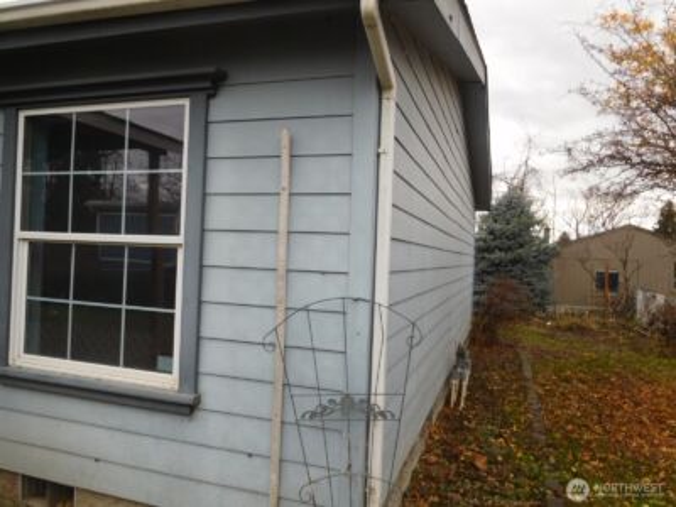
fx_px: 488
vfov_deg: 54.9
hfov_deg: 69.4
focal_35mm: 25
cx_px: 338
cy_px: 254
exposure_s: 1/40
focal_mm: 4.5
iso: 125
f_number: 3.4
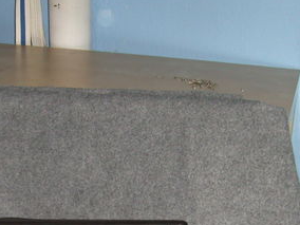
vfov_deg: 18.4
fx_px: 685
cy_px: 198
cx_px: 81
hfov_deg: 24.5
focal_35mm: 79
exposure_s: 1/45
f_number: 2.8
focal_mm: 5.8
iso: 100
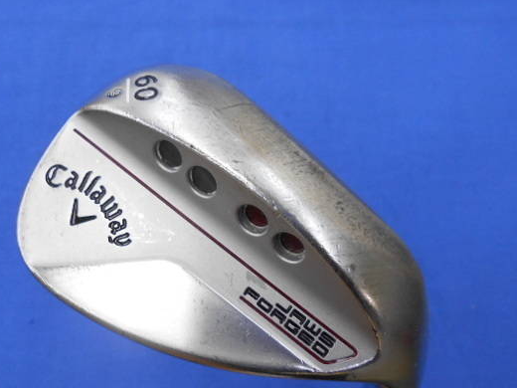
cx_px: 208
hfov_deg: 56.4
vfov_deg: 44.1
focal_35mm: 32
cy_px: 213
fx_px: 478
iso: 125
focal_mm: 4.6
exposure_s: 1/30
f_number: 3.2
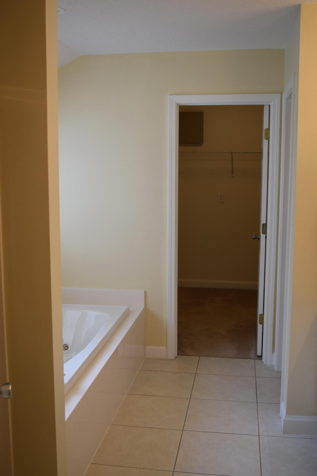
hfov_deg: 33.0
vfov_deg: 47.9
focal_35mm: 40
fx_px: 535
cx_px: 158
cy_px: 238
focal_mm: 27
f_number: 4.5
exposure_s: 1/80
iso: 400
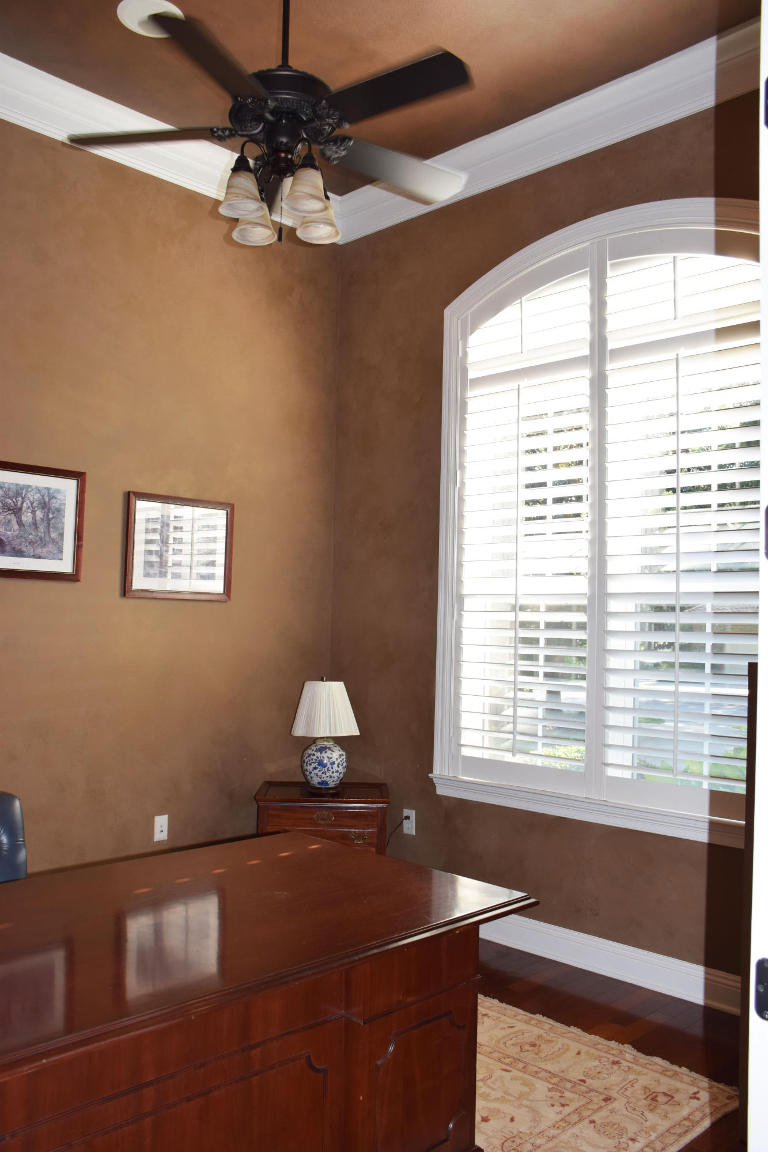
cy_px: 576
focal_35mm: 30
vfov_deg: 61.9
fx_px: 960
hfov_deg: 43.6
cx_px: 384
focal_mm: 20
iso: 360
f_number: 5.6
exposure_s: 1/125
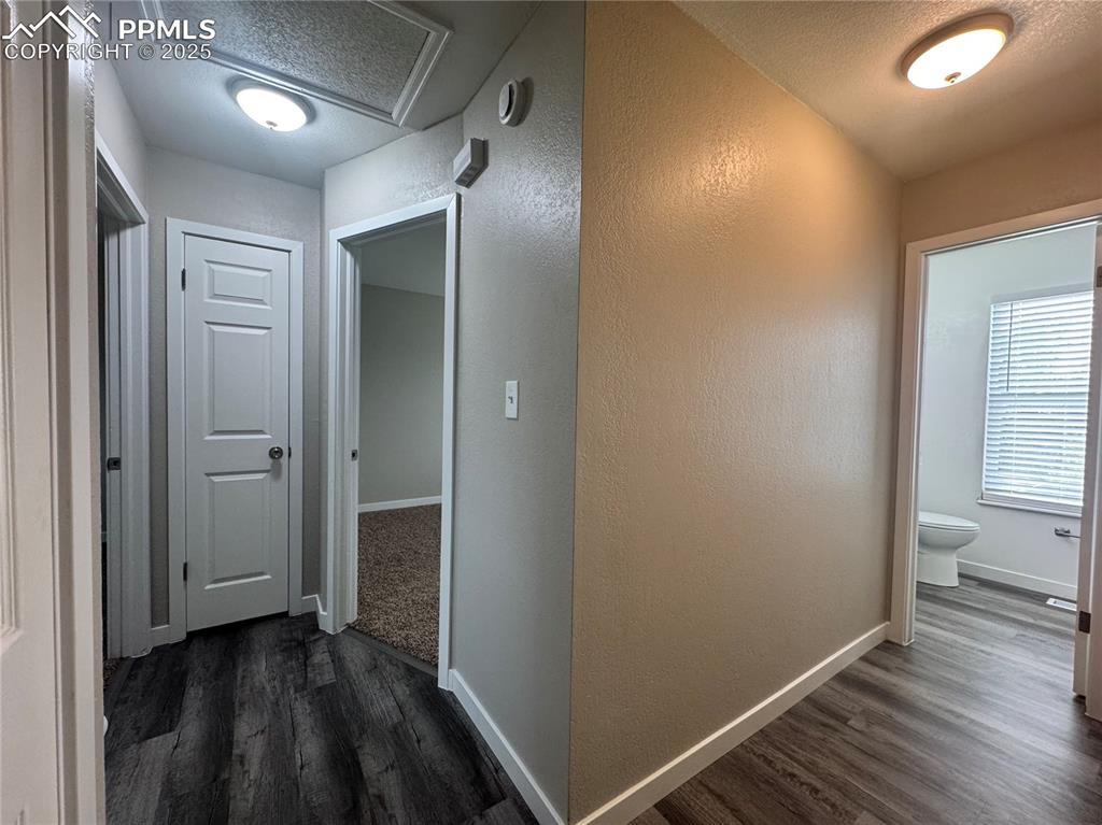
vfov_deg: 85.6
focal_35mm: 14
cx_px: 551
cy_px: 412
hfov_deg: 102.1
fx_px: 445
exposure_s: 1/120
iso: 250
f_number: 2.2
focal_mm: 2.22
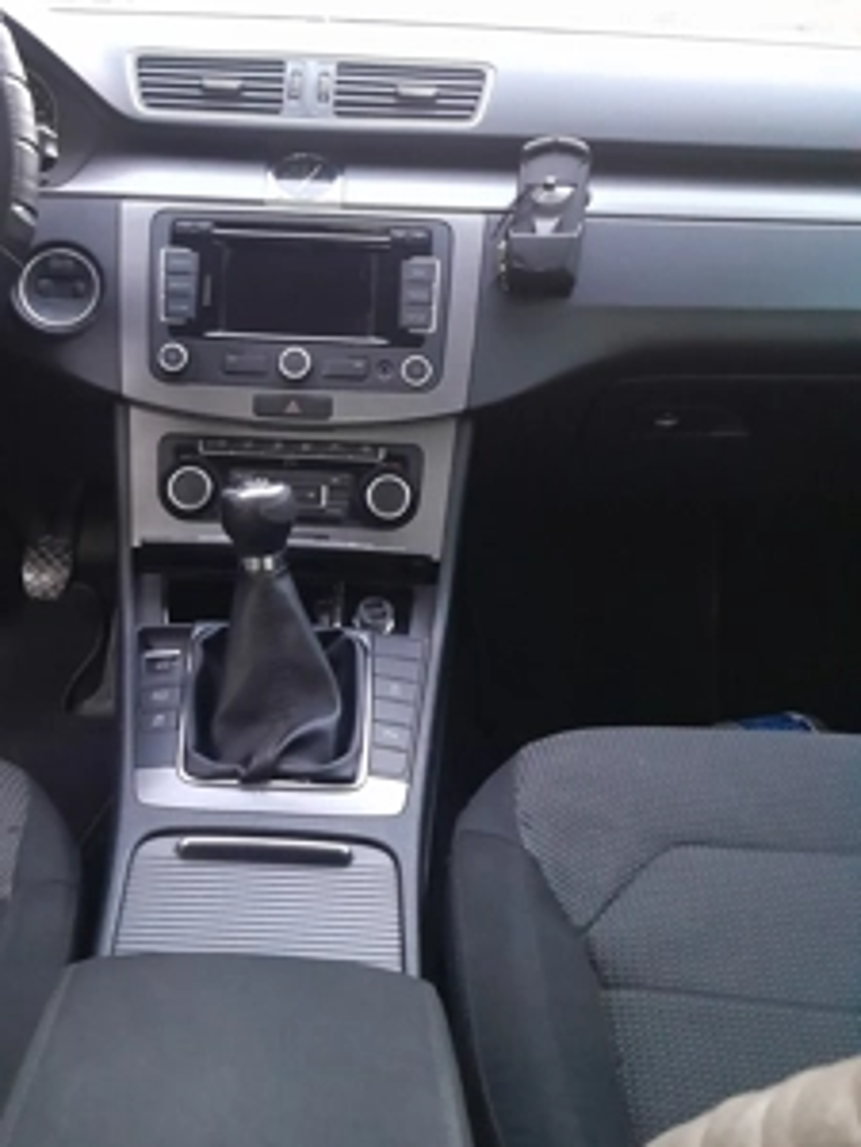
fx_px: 1194
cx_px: 291
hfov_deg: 39.2
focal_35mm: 36
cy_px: 531
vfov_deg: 51.3
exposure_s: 1/10
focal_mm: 4
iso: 800
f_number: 1.8
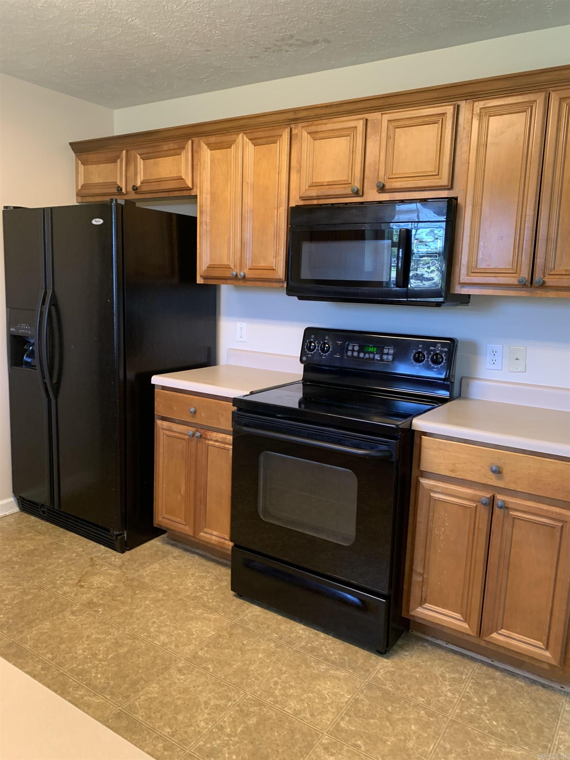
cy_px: 380
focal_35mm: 26
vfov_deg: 67.3
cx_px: 285
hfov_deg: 53.1
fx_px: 571
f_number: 1.8
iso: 160
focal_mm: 4.25
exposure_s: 1/59
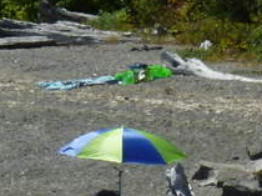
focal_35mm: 1068
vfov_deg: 1.4
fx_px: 8074
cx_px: -363
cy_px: -139
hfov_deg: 1.9
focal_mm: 31.4
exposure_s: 1/320
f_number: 5.8
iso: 80
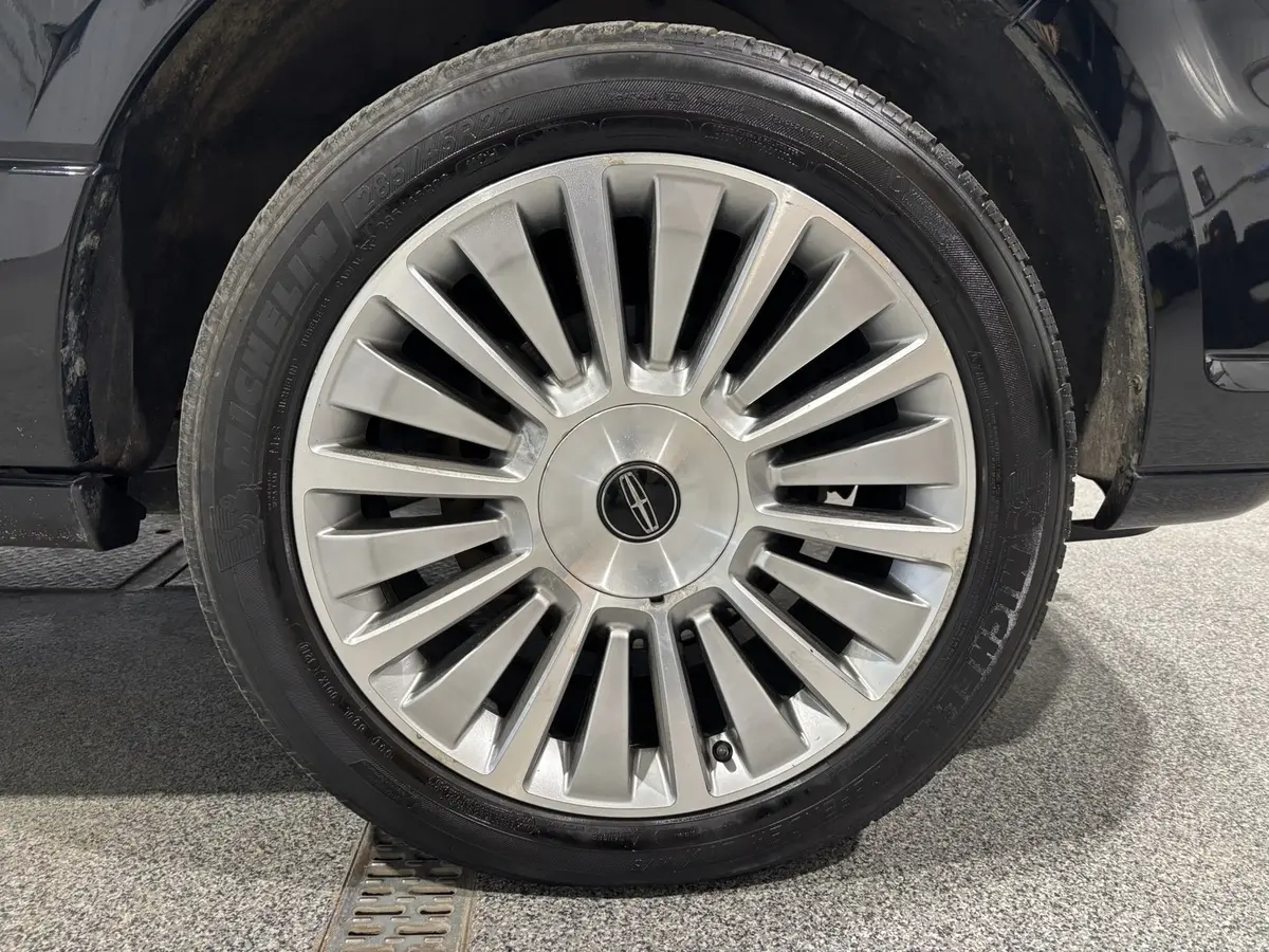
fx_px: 953
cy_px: 476
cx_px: 634
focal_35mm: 26
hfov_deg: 67.3
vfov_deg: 53.1
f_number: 1.6
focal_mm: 5.96
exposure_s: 1/60
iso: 200
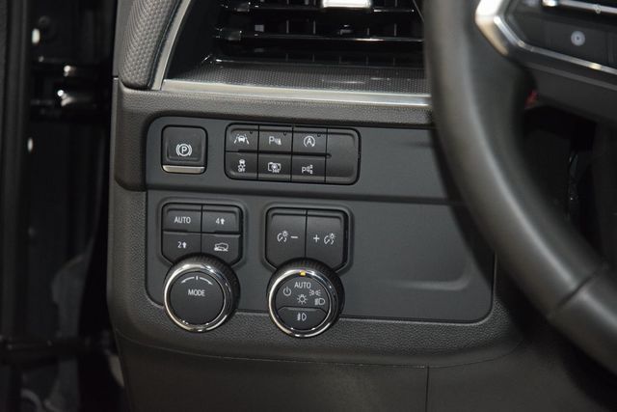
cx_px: 308
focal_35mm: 105
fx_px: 1800
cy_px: 206
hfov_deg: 19.5
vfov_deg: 13.0
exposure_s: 1/40
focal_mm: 70
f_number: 4.5
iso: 2800
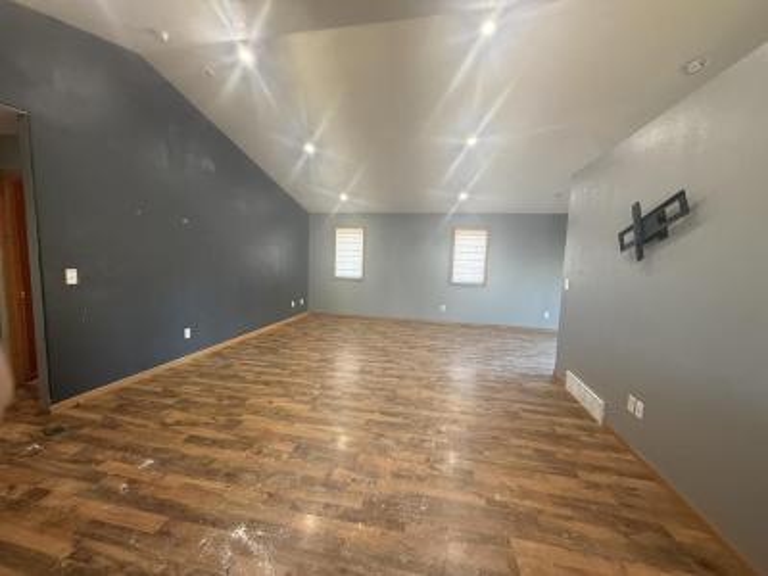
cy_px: 288
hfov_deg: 102.1
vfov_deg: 85.7
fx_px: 311
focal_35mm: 14
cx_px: 384
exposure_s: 1/60
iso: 400
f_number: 2.2
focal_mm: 2.22
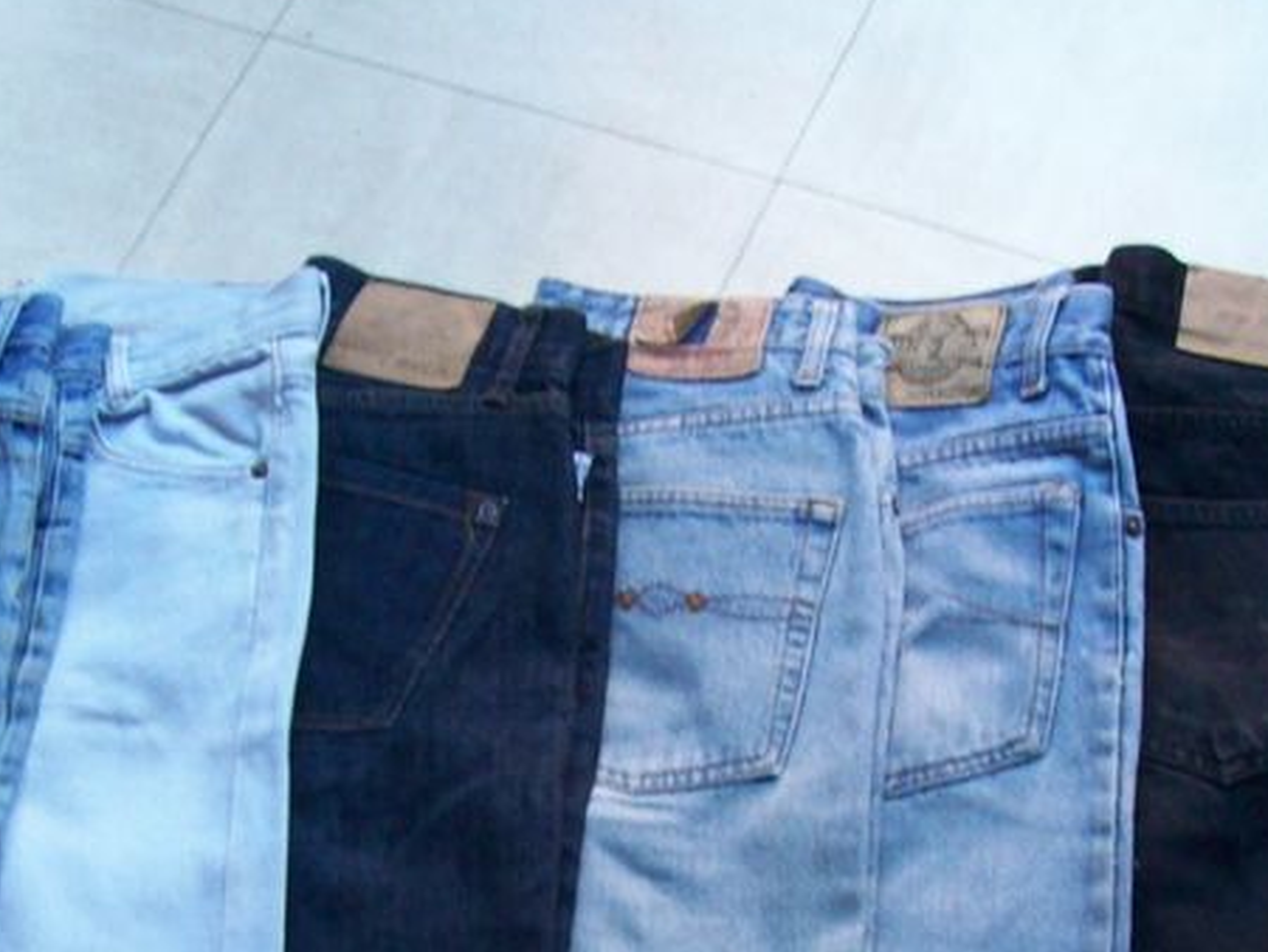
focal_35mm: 80
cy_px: 975
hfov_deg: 24.4
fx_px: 2932
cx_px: 597
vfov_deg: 18.0
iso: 160
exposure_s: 1/14.3
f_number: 2.7
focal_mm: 6
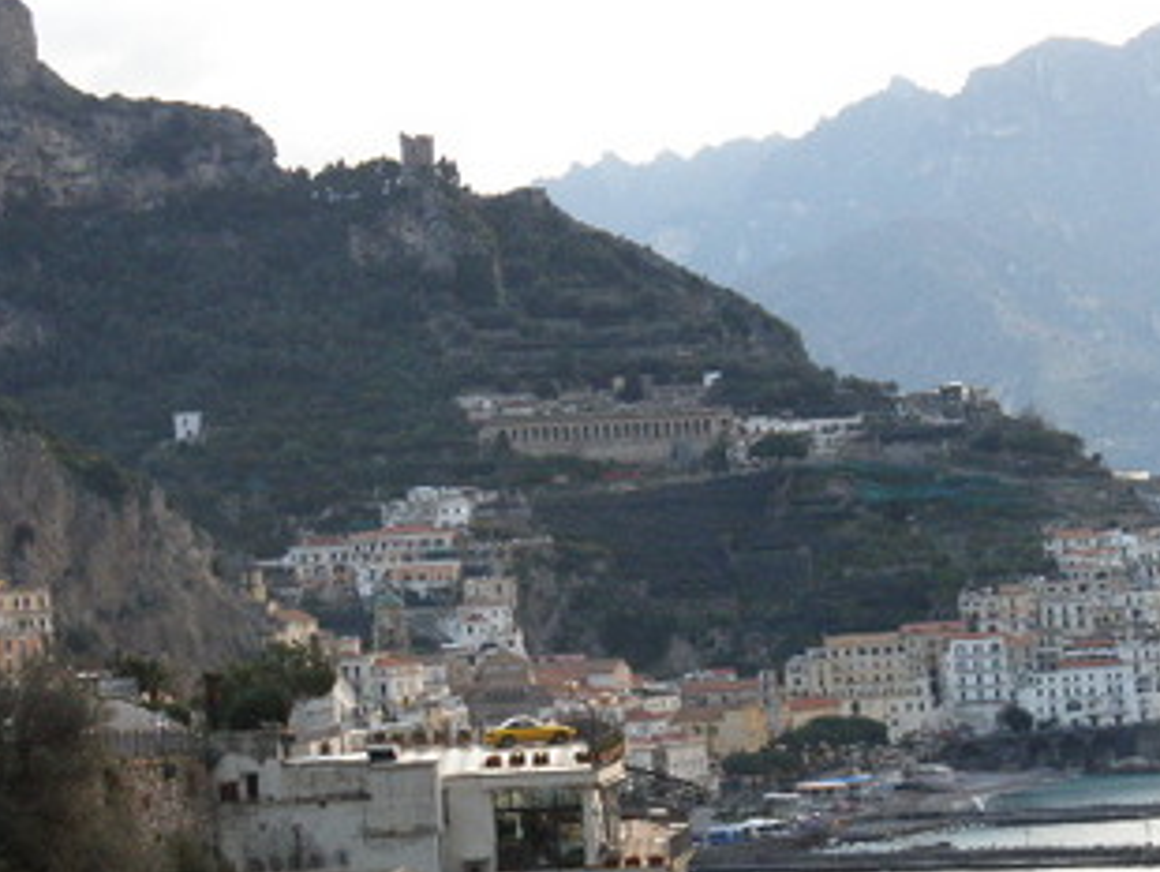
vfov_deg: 12.1
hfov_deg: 16.0
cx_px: 761
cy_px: 582
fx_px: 4125
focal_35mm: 123
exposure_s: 1/40
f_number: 5.1
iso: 100
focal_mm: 15
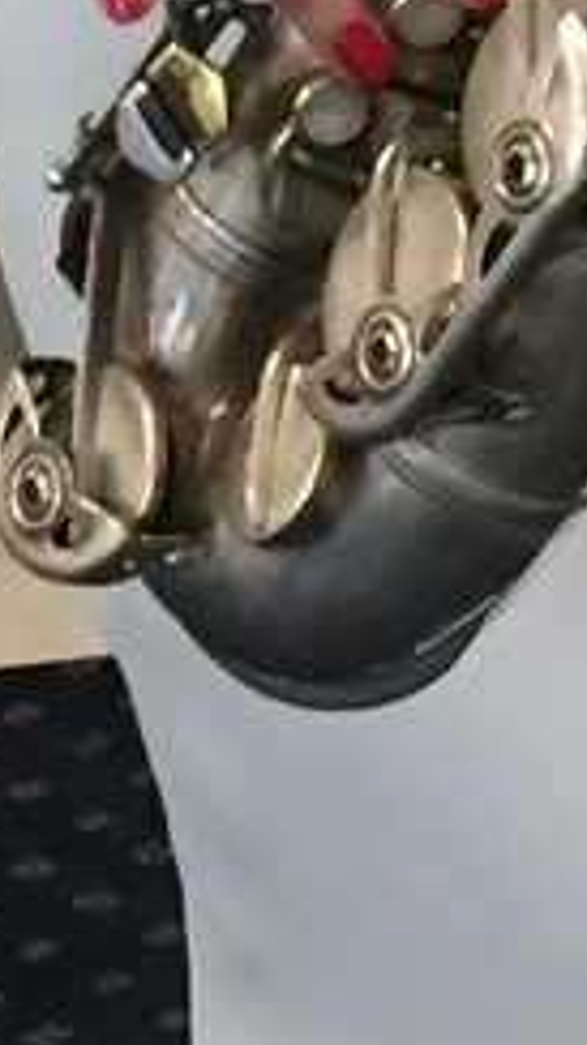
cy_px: -994
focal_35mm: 194
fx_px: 5376
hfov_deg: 6.2
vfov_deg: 10.3
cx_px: 940
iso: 250
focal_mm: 4.15
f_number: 2.2
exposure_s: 1/20
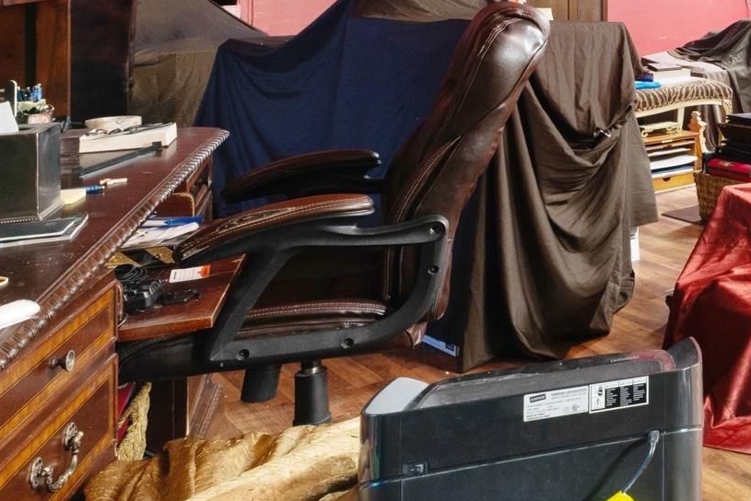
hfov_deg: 30.2
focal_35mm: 46
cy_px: -105
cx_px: 1054
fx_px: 960
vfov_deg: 26.0
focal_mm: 10
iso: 200
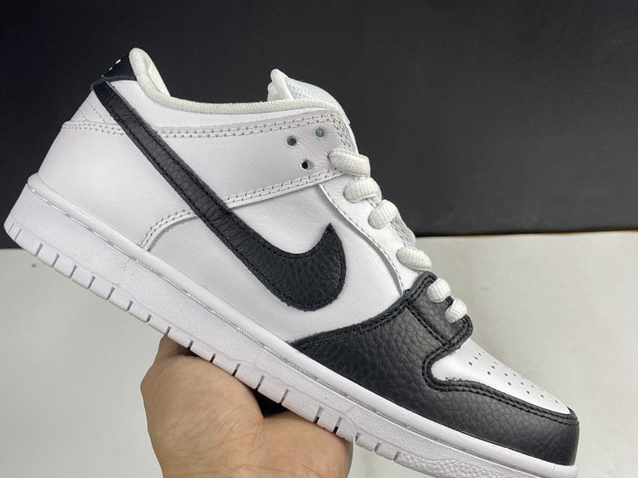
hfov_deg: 55.3
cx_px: 289
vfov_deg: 42.8
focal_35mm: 33
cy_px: 273
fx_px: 608
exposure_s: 1/100
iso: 32
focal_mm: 4.25
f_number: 1.8
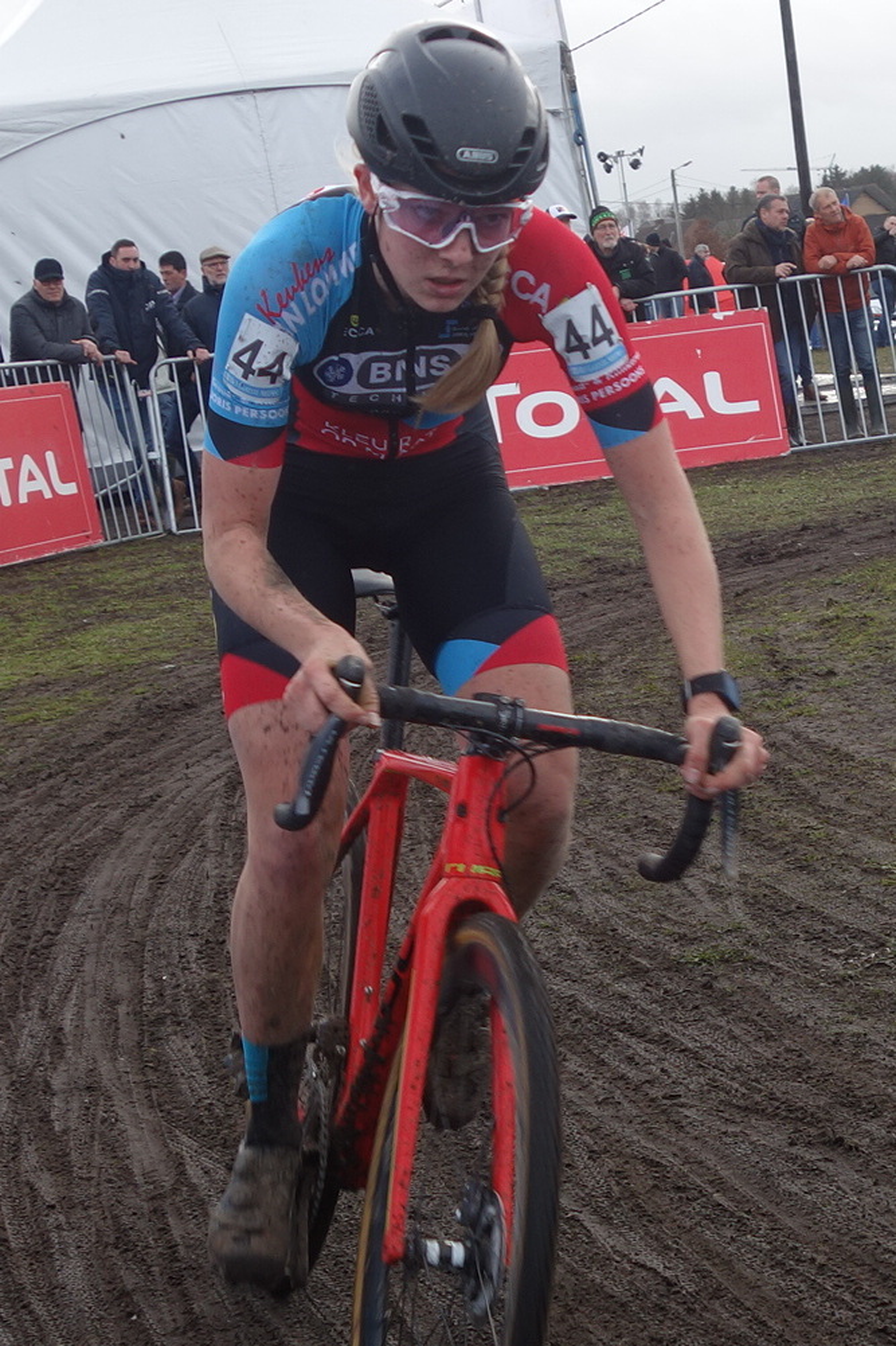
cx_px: 448
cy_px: 673
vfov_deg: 65.5
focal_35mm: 28
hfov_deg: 46.4
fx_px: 1046
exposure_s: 1/250
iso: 125
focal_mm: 10.4
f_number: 3.5
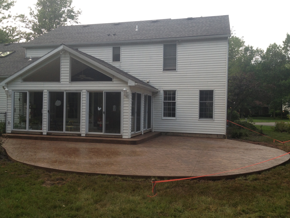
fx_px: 293
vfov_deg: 40.7
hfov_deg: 52.6
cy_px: 109
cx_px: 145
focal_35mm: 35
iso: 64
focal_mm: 4.28
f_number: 2.4
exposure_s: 1/120
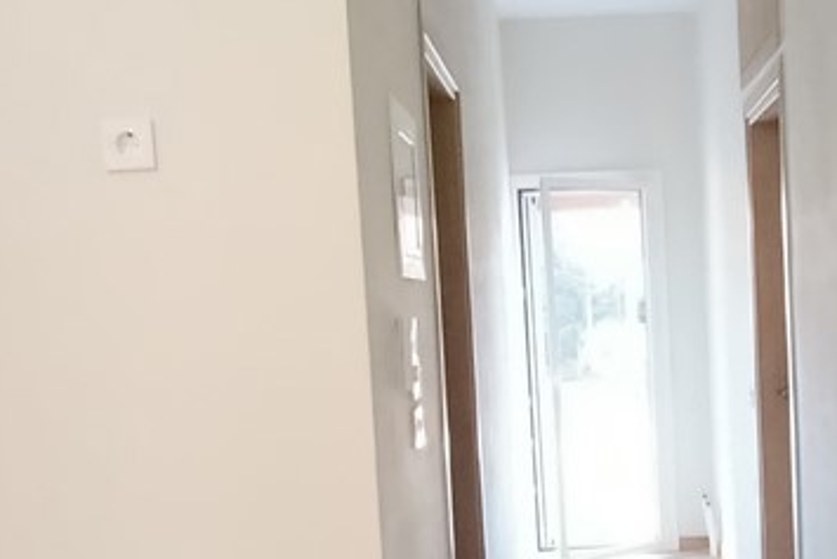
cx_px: 597
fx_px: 1047
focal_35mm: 45
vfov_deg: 29.5
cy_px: 408
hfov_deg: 42.6
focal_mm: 1.65
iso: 969
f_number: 2.2
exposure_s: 1/33.3
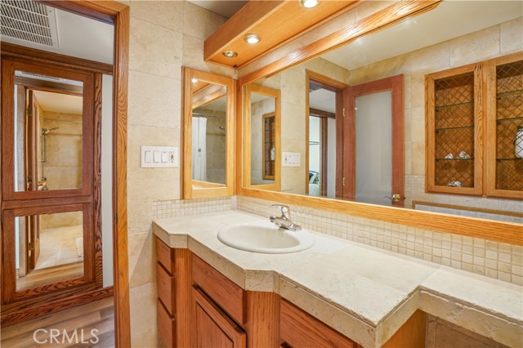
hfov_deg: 96.8
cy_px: 174
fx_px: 232
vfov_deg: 73.7
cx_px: 262
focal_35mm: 16
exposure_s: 1/15
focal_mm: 16
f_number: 8
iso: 1600
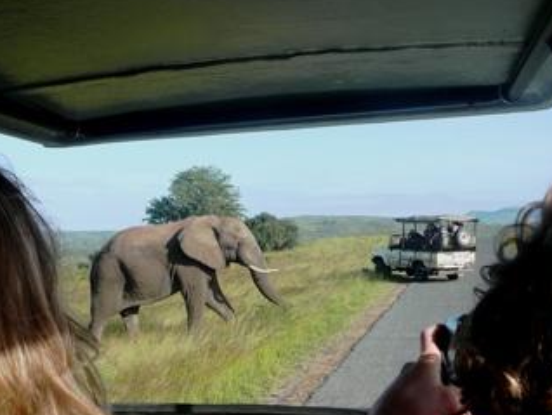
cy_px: 221
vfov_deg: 29.7
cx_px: 253
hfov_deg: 38.9
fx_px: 782
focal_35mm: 49
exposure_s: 1/640
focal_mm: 5.8
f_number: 3
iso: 80
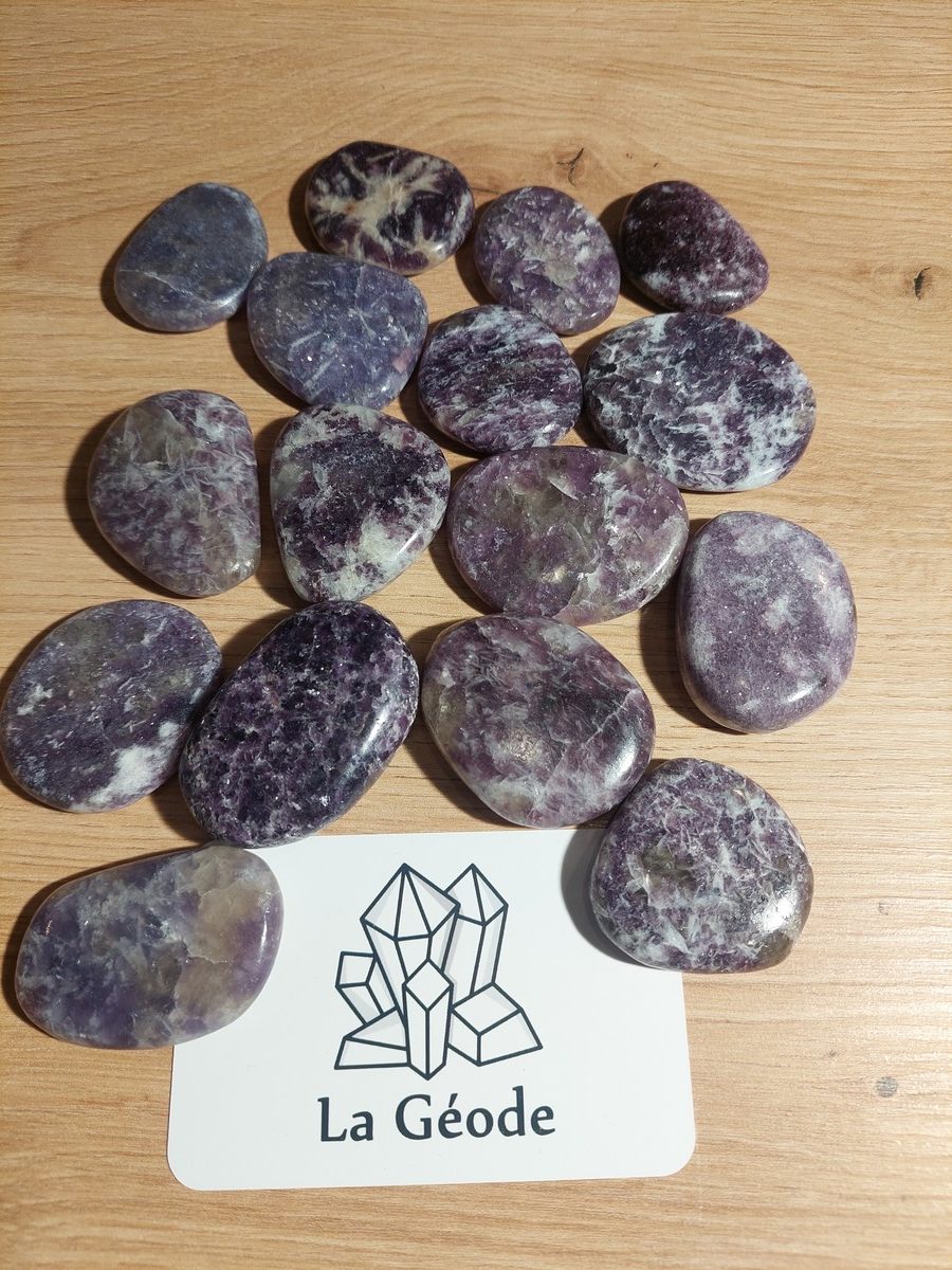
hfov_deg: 56.8
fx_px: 880
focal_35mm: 24
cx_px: 476
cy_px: 635
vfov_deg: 71.6
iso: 50
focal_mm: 5.23
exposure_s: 1/100
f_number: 1.8
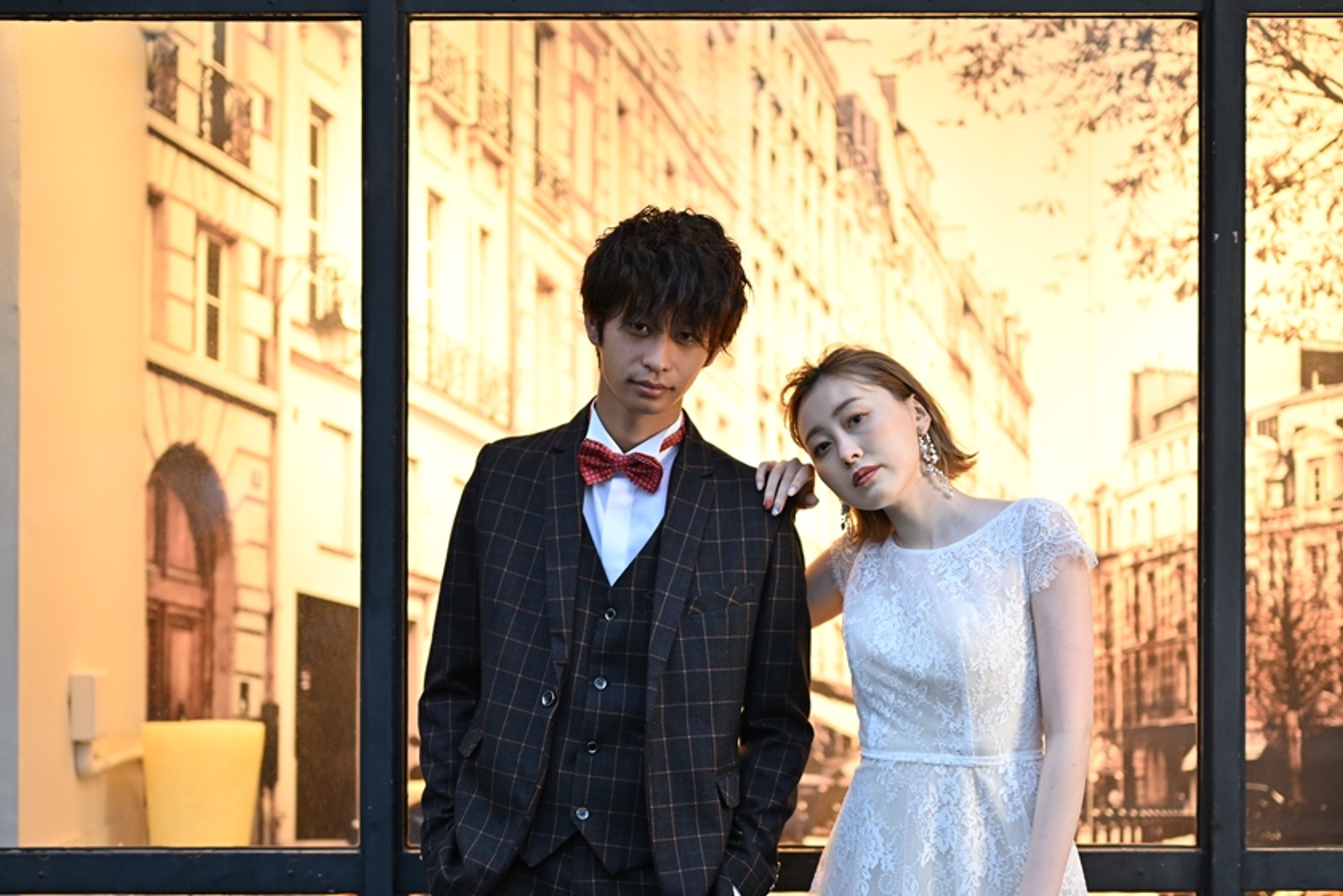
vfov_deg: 22.3
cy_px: 511
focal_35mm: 61
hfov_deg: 32.9
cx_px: 722
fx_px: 2276
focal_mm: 50
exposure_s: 1/250
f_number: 1.2
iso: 1000
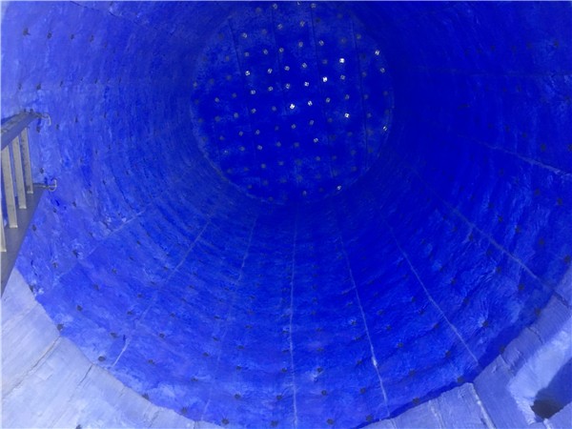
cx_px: 286
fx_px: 479
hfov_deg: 61.7
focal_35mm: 29
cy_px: 214
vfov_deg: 48.2
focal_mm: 4.15
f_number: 2.2
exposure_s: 1/33
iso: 200
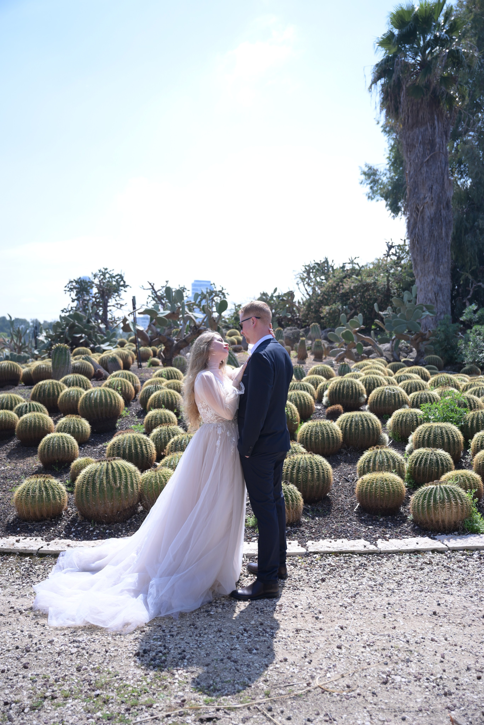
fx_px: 665
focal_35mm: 33
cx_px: 242
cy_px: 362
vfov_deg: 57.2
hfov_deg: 40.0
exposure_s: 1/1000
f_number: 3.2
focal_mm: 33
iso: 100
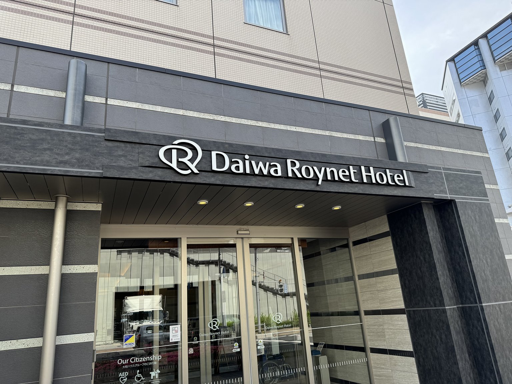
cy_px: 192
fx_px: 355
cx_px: 256
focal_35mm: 24
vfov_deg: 56.8
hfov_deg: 71.6
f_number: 1.78
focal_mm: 6.76
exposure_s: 1/822
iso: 80
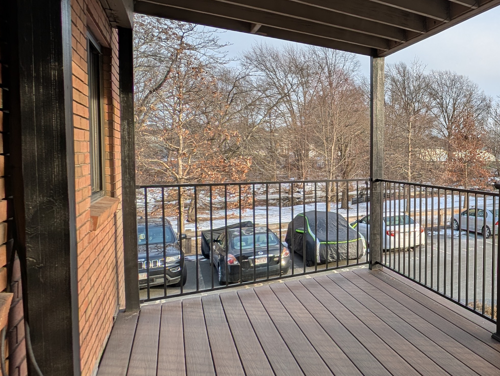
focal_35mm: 25
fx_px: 362
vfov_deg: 54.9
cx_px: 496
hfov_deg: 54.5
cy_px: 170
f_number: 1.95
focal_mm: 2.23
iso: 44
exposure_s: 1/610
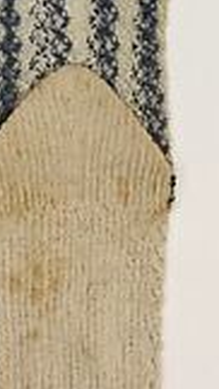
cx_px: -46
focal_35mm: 125
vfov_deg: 16.5
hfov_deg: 9.6
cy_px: -77
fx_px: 1292
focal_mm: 3.3
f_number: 2.4
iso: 50
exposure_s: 1/120
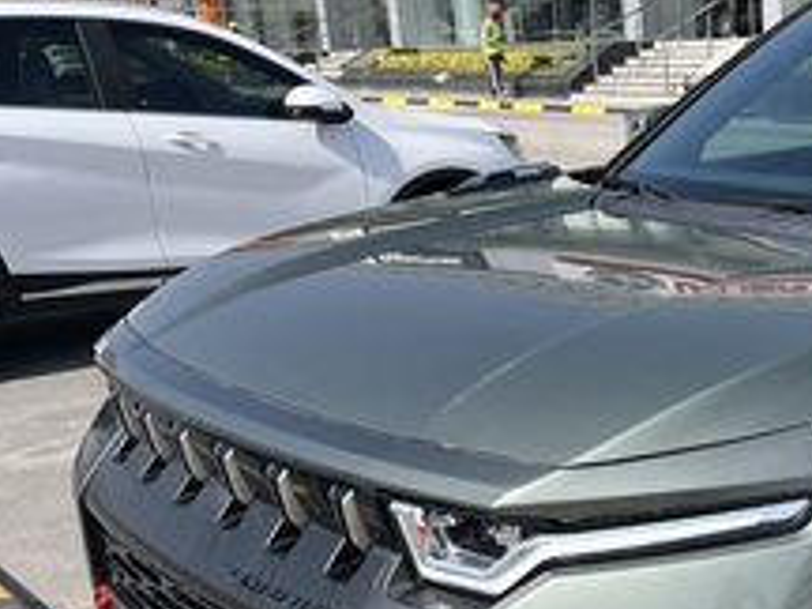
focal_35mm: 55
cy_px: 427
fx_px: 1290
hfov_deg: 31.6
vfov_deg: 26.3
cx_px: 855
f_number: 1.6
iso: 50
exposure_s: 1/1721
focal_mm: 5.1
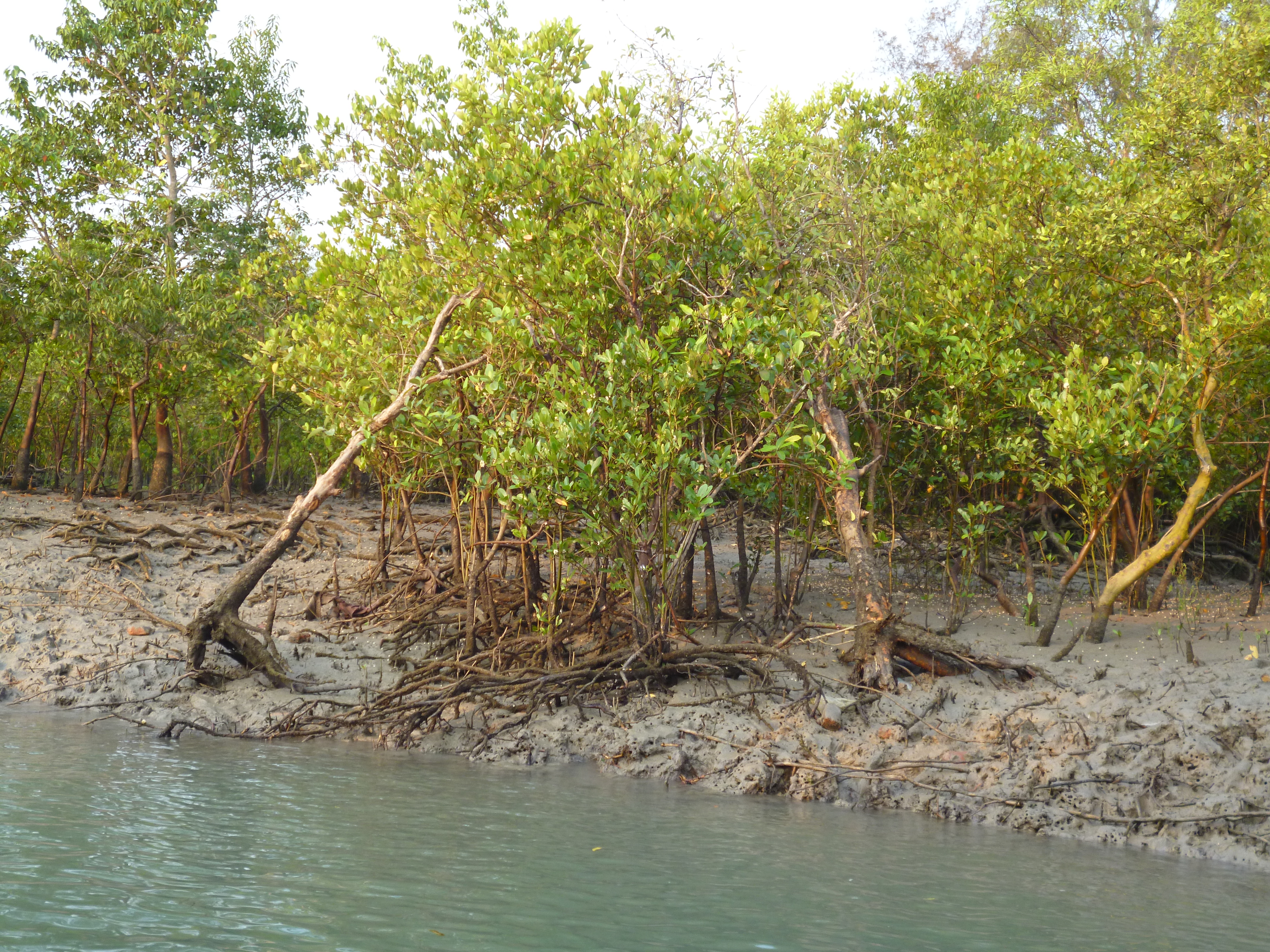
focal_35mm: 48
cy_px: 476
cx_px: 635
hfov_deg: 39.7
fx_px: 1761
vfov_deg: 30.3
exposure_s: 1/80
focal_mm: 8.6
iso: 160
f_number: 4
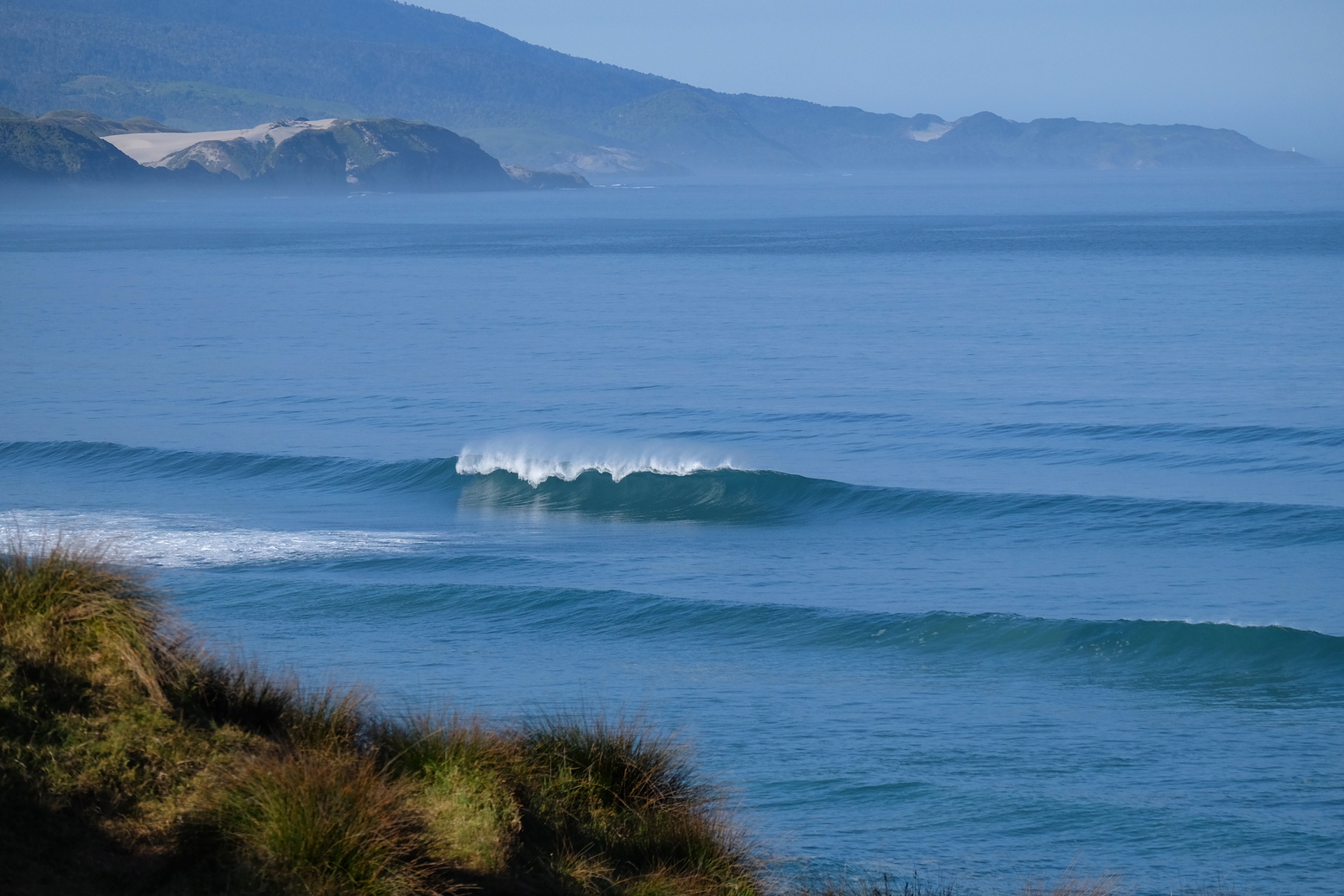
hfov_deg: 9.0
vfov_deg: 6.0
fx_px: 8550
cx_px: 672
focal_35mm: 229
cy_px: 448
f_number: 6.2
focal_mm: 152.6
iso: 400
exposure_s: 1/2500
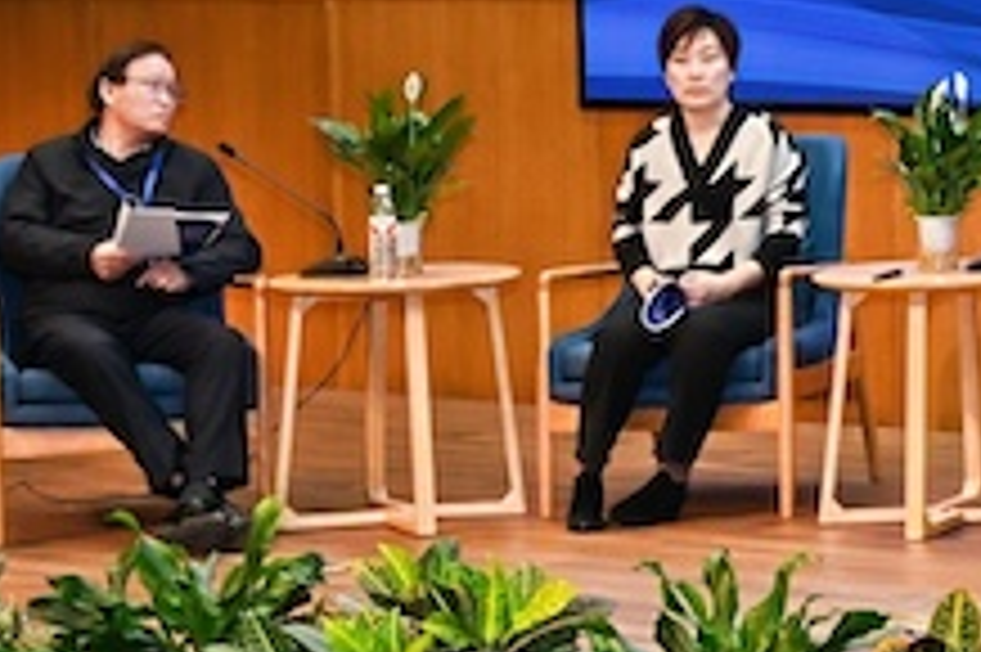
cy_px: -151
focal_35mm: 165
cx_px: 1647
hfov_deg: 11.7
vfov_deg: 8.2
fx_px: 4493
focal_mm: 45
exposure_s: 1/125
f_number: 4
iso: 640
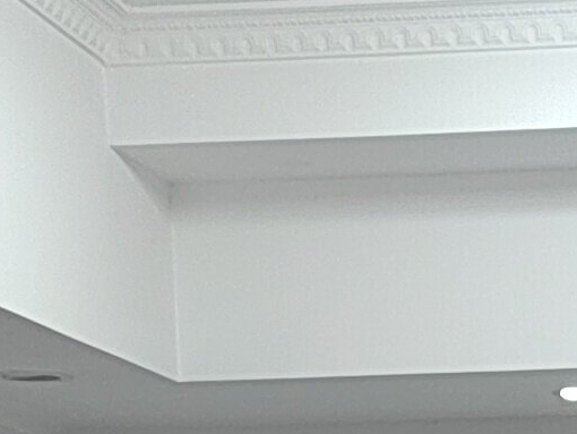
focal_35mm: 176
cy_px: 1261
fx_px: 2935
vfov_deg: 7.5
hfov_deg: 11.0
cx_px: 732
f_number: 1.9
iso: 1056
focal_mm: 5.52
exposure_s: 1/50
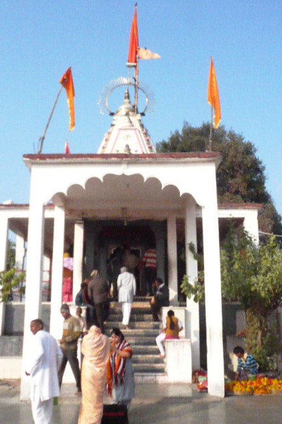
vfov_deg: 51.9
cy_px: 209
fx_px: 435
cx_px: 133
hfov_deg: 35.9
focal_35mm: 37
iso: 1250
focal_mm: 5.8
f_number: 8
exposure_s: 1/2000
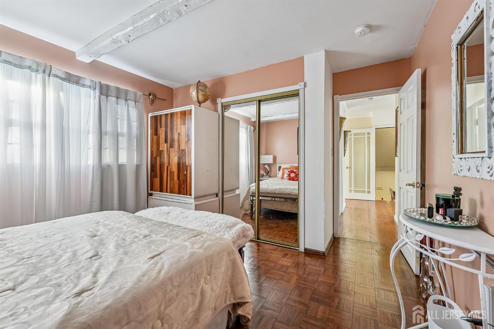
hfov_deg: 100.8
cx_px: 247
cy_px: 164
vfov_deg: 77.7
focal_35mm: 15
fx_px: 204
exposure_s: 1/6
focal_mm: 14.9
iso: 800
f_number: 7.1
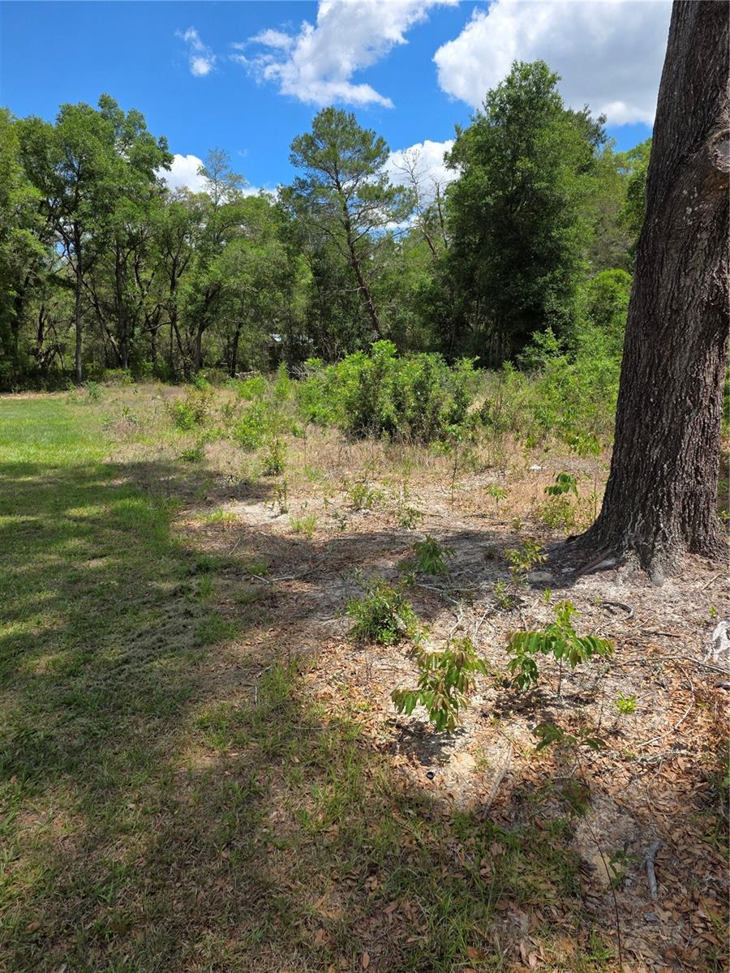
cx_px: 365
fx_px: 647
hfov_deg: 58.9
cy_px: 486
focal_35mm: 23
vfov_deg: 73.9
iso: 80
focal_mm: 6.3
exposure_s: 1/4237
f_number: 1.7
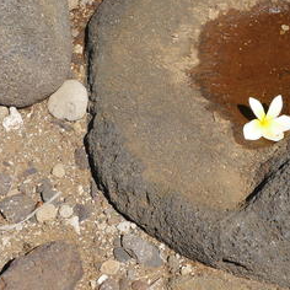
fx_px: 1280
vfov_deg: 12.9
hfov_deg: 12.8
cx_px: 261
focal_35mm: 135
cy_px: 95
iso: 200
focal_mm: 40
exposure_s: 1/800
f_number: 5.6
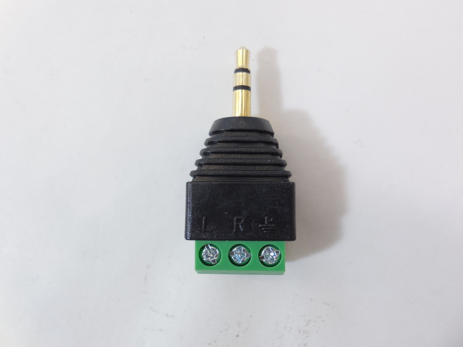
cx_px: 232
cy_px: 174
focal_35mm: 26
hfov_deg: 67.3
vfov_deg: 53.1
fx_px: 348
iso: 125
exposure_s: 1/40
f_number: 3.5
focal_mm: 4.6
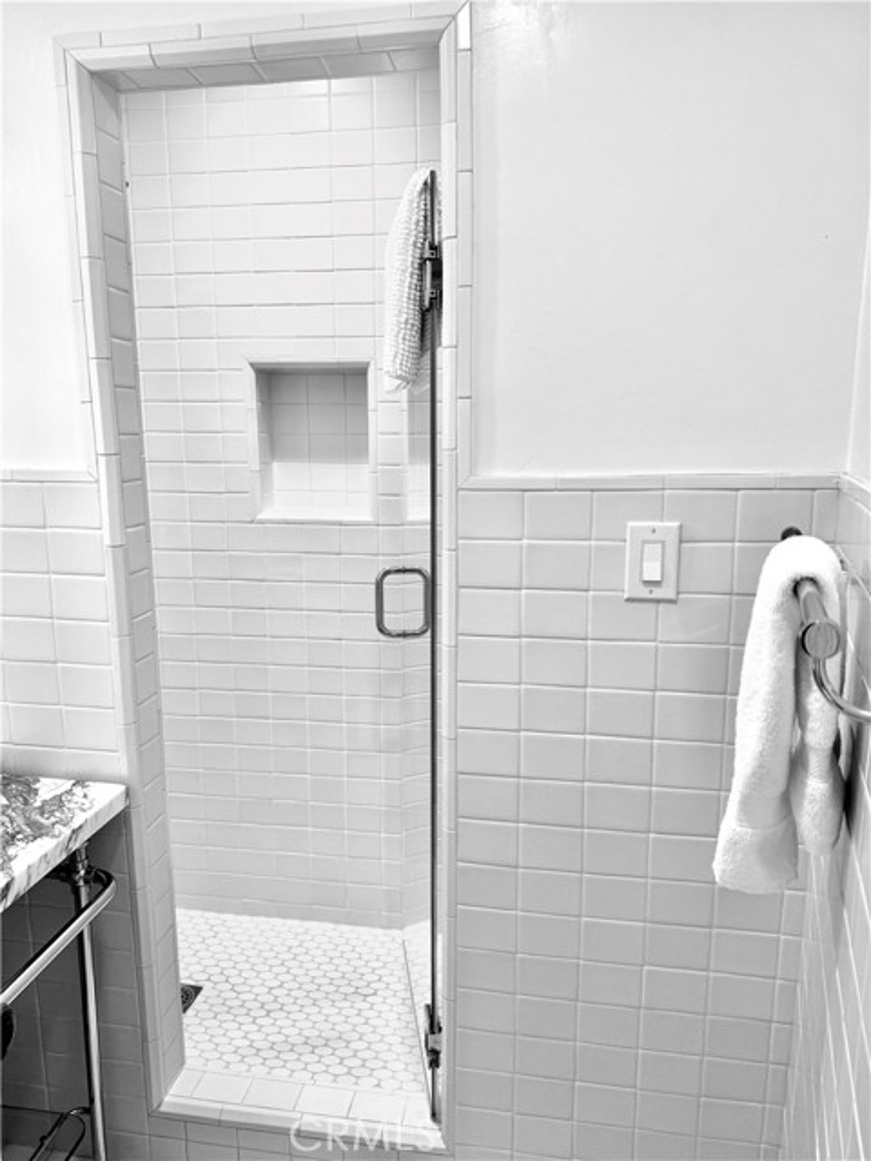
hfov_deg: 56.8
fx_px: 805
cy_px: 580
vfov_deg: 71.6
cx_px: 436
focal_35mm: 24
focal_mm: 6.76
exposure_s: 1/60
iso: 125
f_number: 1.78
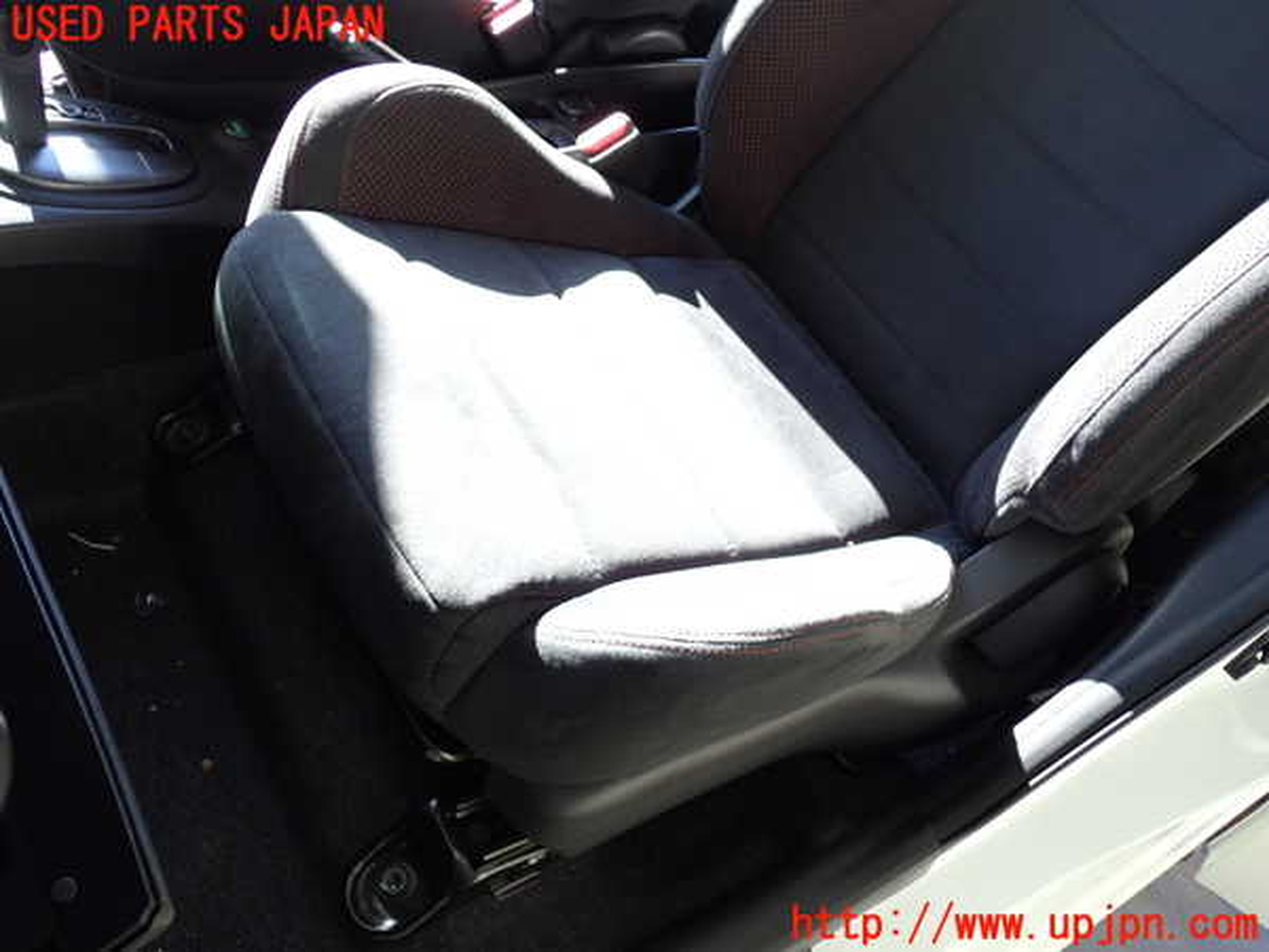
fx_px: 1173
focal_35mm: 32
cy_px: 476
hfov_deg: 56.8
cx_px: 634
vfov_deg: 44.2
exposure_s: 1/125
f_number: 2.4
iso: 200
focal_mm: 5.79
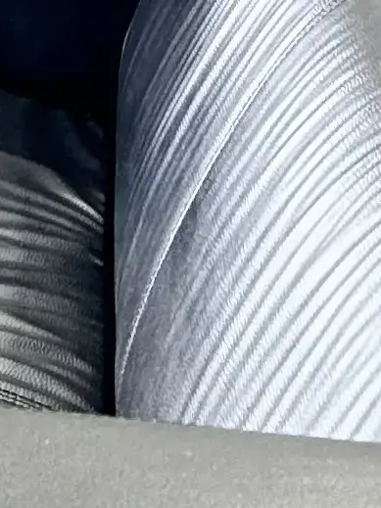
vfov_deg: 8.5
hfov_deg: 7.3
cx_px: -24
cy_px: -899
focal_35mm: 202
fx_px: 2966
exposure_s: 1/60
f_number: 1.5
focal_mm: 5.7
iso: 100
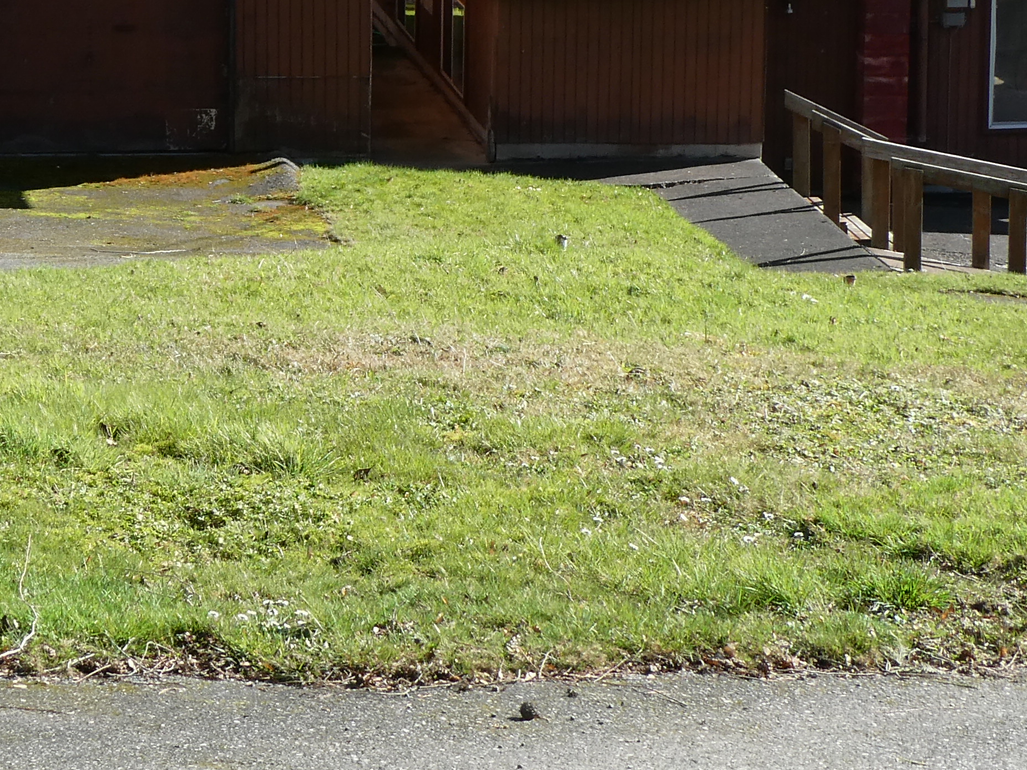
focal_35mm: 140
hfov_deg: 14.1
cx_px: 301
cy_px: 79
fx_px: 4154
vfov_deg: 10.5
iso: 80
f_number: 4.1
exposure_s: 1/320
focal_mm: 9
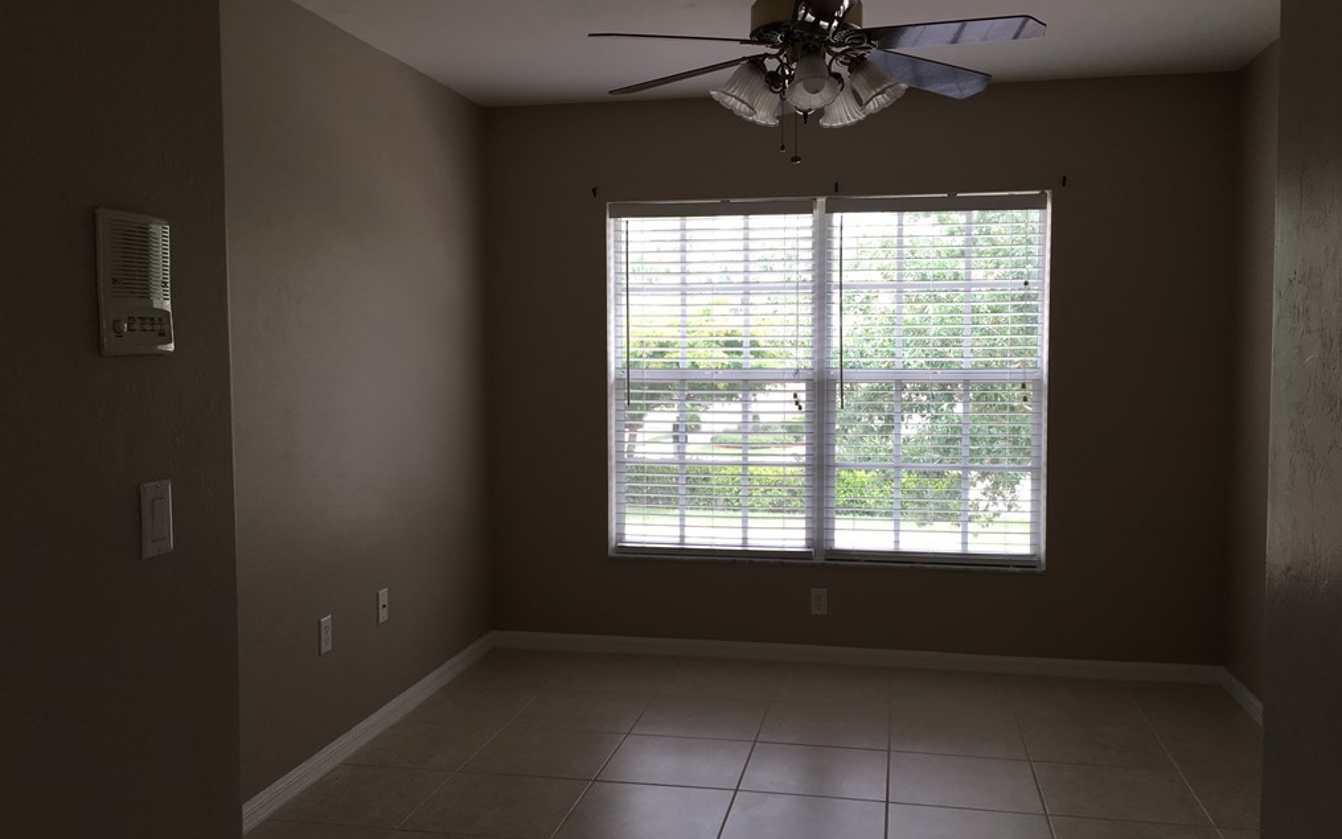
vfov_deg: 40.6
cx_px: 674
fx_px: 1134
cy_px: 414
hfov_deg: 61.2
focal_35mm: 31
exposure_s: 1/60
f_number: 2.2
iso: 25
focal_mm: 4.15
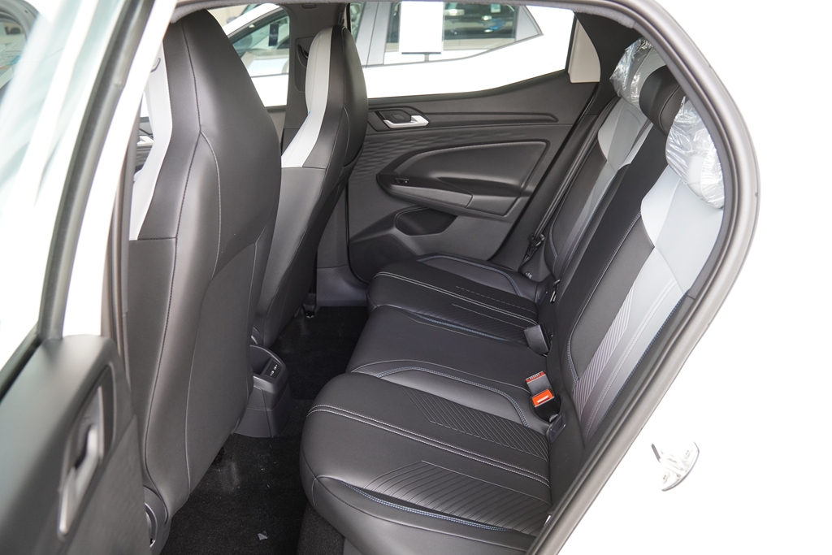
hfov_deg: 61.9
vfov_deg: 43.6
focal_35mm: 30
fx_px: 693
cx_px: 416
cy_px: 278
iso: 800
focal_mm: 20
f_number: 4
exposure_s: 1/60
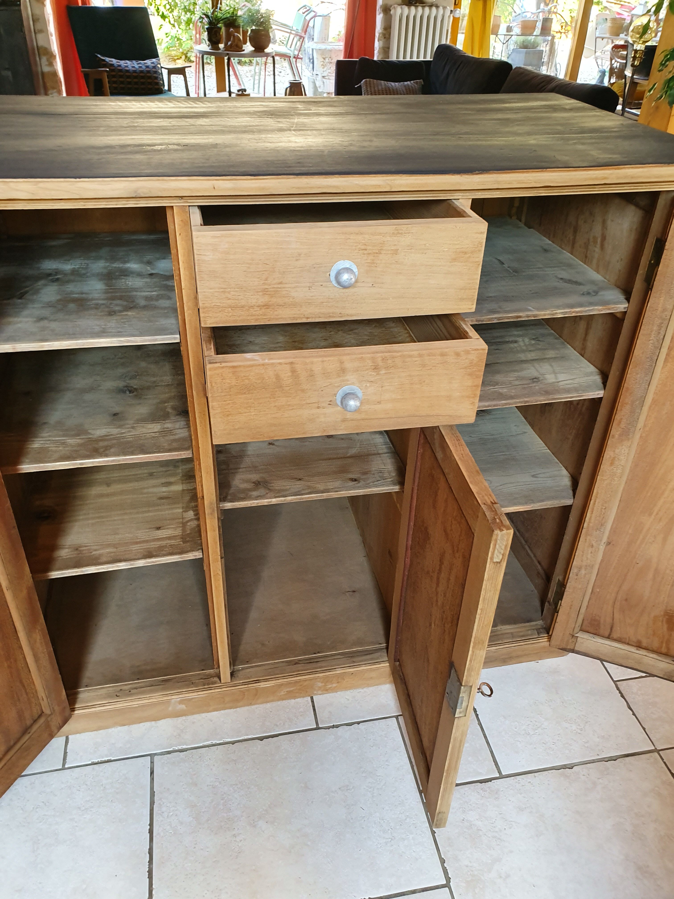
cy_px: 450
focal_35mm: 26
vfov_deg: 67.3
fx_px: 675
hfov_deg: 53.1
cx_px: 337
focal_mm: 4.32
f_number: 2.4
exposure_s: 1/40
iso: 200
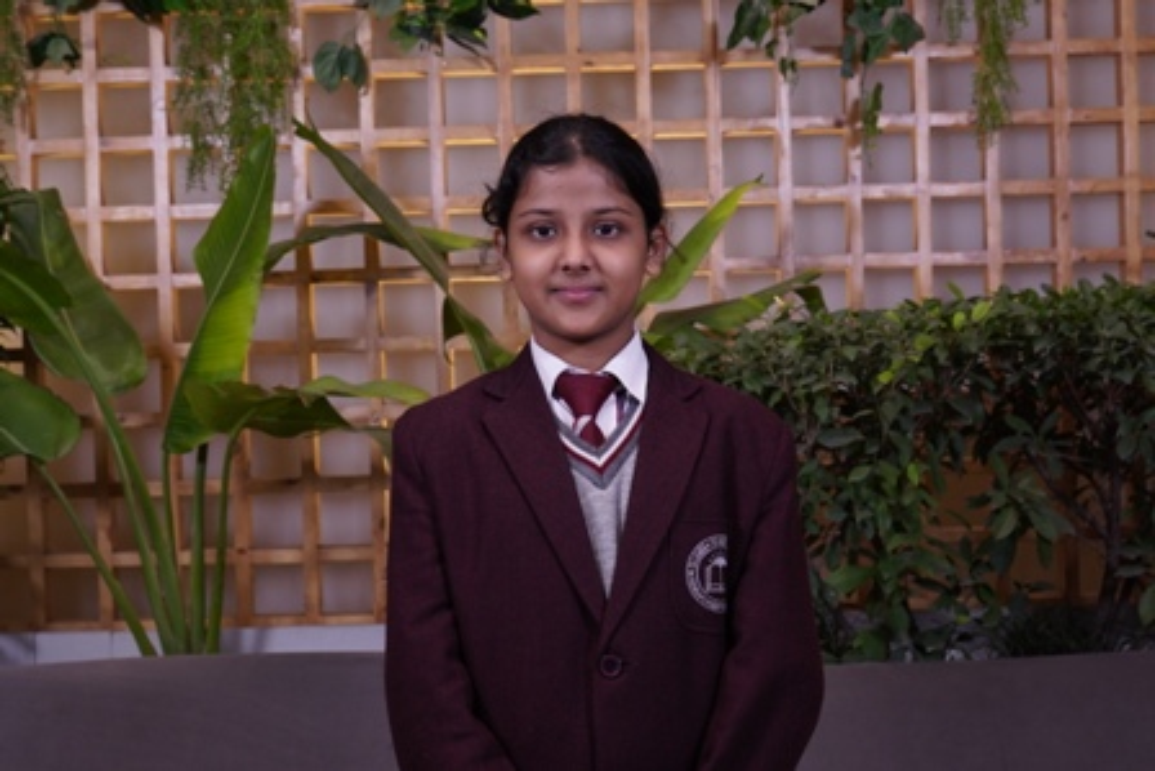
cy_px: 386
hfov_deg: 41.1
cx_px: 578
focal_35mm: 48
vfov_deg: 28.1
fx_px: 1540
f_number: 5
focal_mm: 32
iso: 500
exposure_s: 1/125
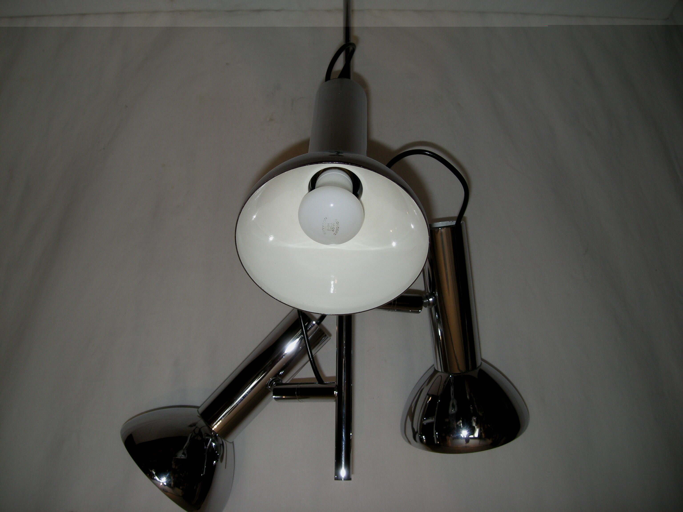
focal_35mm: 35
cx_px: 342
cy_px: 256
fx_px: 691
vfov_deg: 40.7
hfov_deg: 52.6
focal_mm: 5.7
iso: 50
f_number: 2.8
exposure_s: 1/42.2
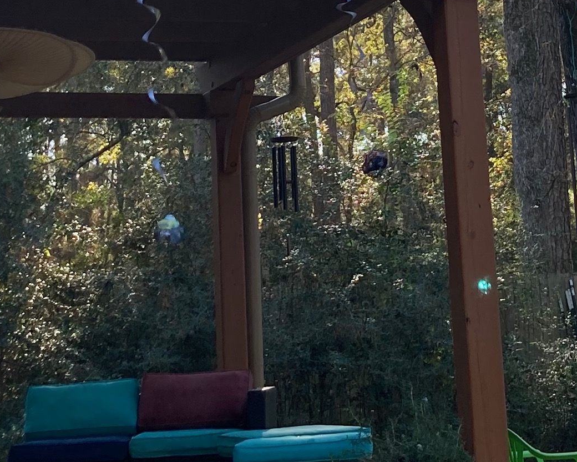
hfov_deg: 18.1
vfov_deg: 14.2
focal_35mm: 106
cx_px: 381
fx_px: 1810
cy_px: -43
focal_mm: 3.99
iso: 20
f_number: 1.8
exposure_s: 1/232
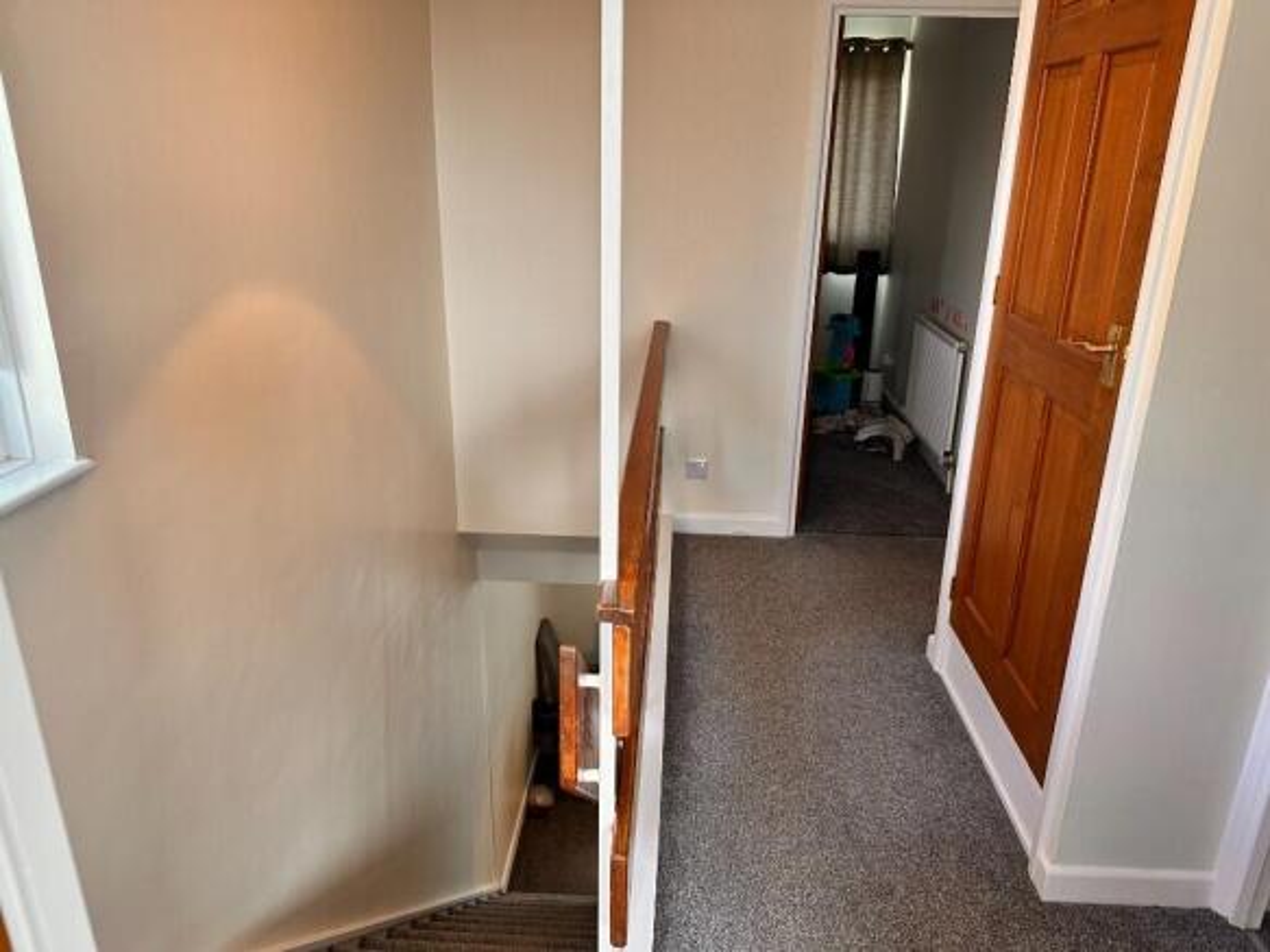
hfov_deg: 71.6
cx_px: 635
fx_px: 880
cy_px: 476
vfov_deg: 56.8
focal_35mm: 24
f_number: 1.78
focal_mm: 6.86
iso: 160
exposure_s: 1/100
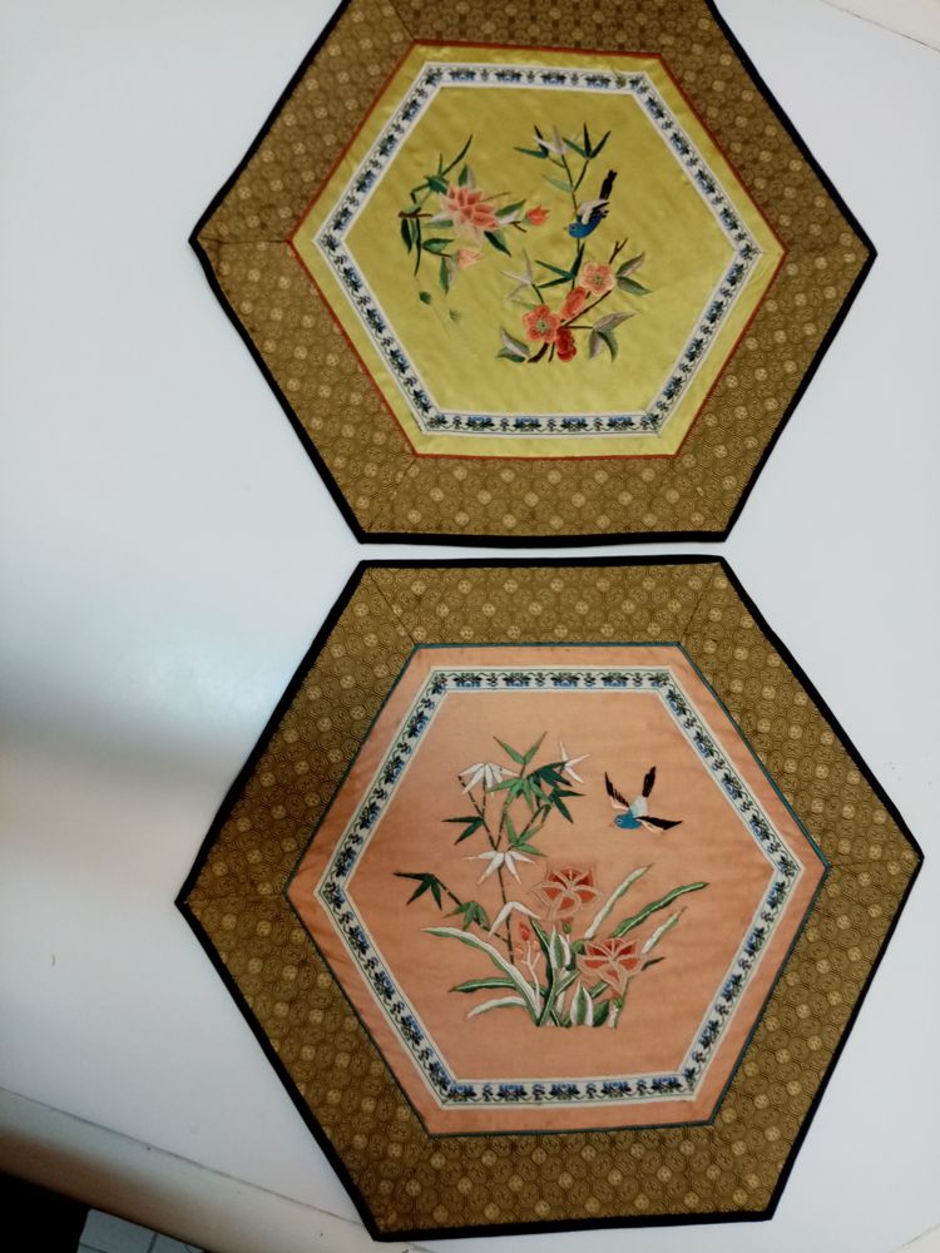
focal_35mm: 26
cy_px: 626
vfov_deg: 67.3
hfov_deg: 53.1
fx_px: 941
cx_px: 470
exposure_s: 1/50
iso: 135
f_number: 1.8
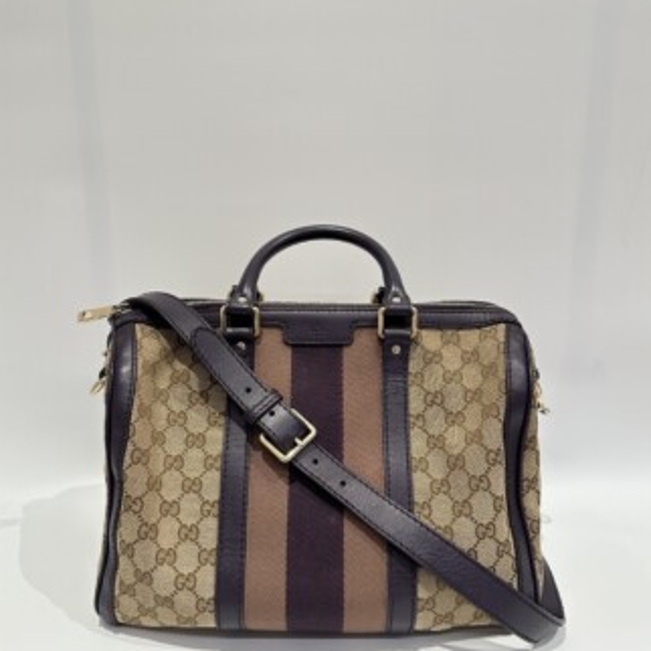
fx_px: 617
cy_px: 338
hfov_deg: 55.6
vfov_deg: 55.6
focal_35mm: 29
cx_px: 323
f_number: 1.78
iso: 125
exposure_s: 1/50
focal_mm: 6.86
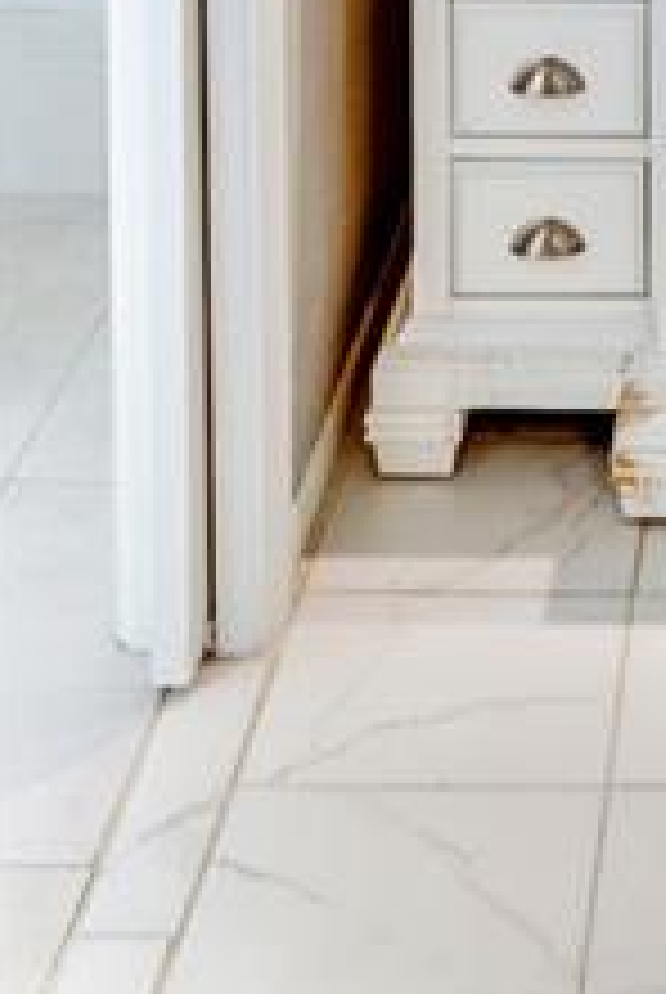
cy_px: -891
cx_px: 925
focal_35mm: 76
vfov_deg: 18.9
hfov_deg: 16.7
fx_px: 2102
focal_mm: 14
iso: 100
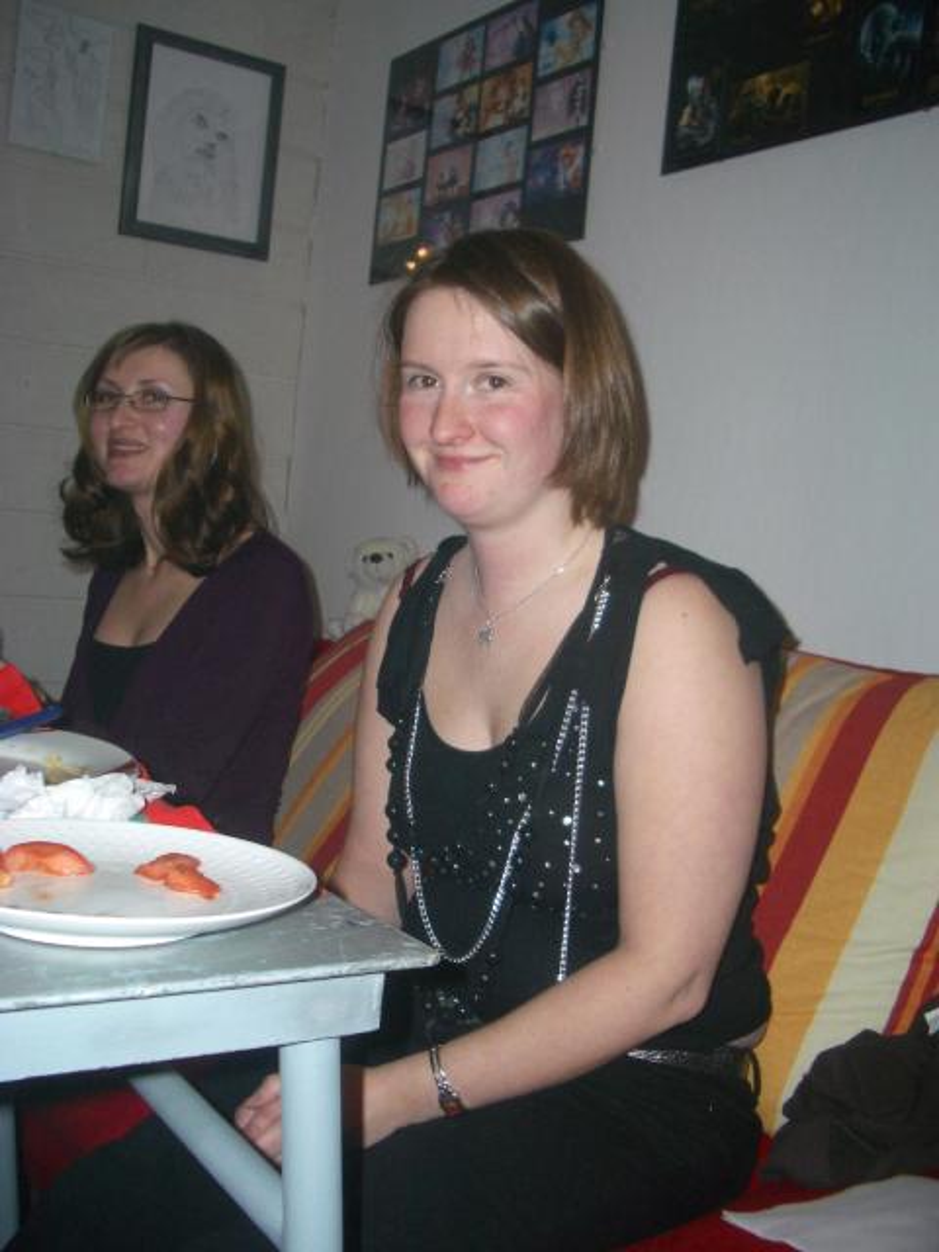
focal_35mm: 35
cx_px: 470
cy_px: 626
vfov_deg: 52.6
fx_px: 1266
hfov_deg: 40.7
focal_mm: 5.8
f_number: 2.6
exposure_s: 1/60
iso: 100
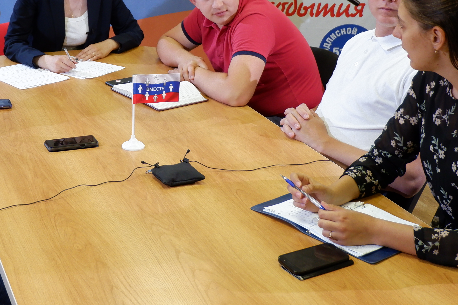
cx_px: 151
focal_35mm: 64
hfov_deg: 31.2
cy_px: 58
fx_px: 814
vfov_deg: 21.0
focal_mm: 20.1
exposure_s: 1/75
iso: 800
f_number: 3.8
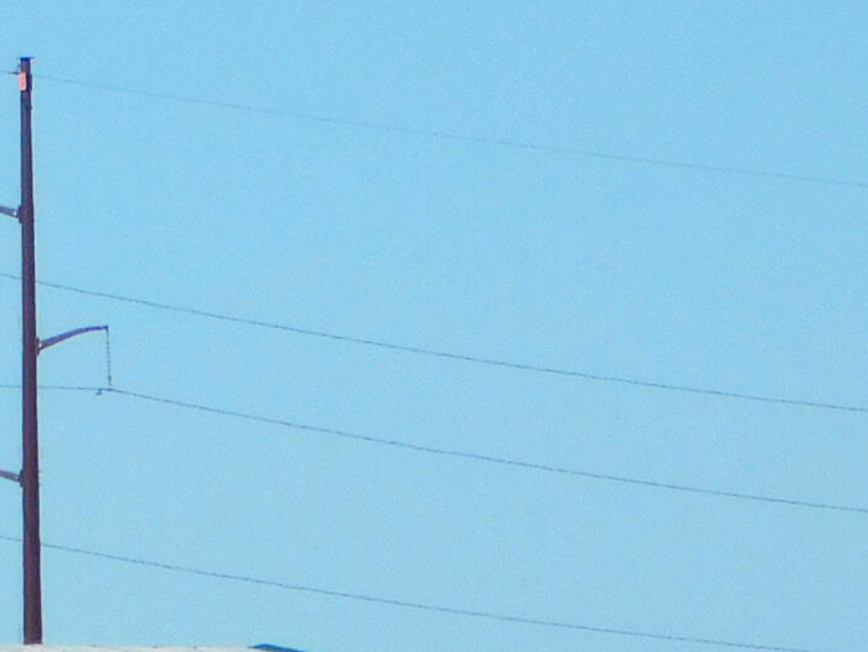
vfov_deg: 1.2
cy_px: 1284
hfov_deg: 1.6
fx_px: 31636
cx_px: -315
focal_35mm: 1261
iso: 125
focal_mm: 52.2
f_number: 5.7
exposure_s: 1/1000
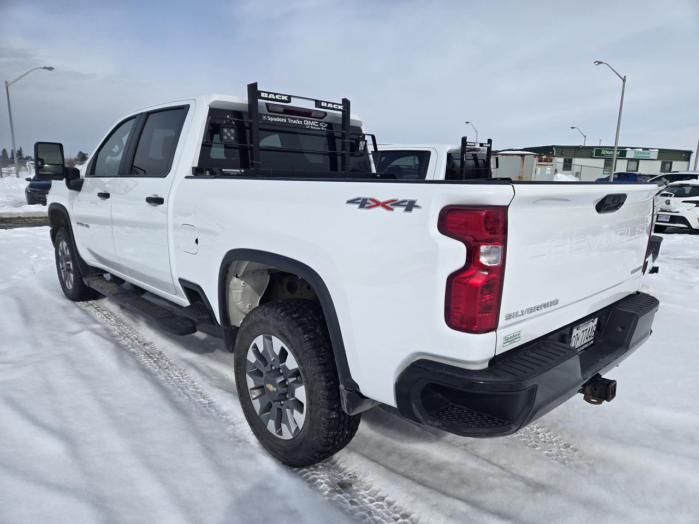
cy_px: 262
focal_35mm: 23
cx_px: 350
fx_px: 464
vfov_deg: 58.9
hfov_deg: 73.9
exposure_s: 1/3512
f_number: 1.8
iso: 25
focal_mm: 5.4
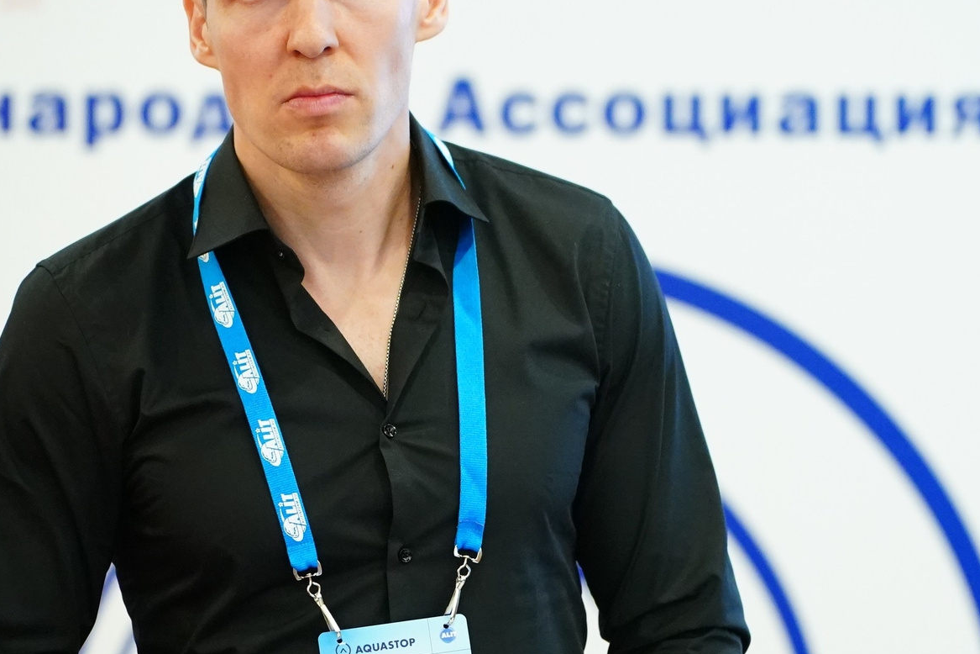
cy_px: 420
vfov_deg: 4.2
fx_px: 8955
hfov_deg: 6.3
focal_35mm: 329
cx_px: 594
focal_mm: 150
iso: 5000
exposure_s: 1/100
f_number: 2.8
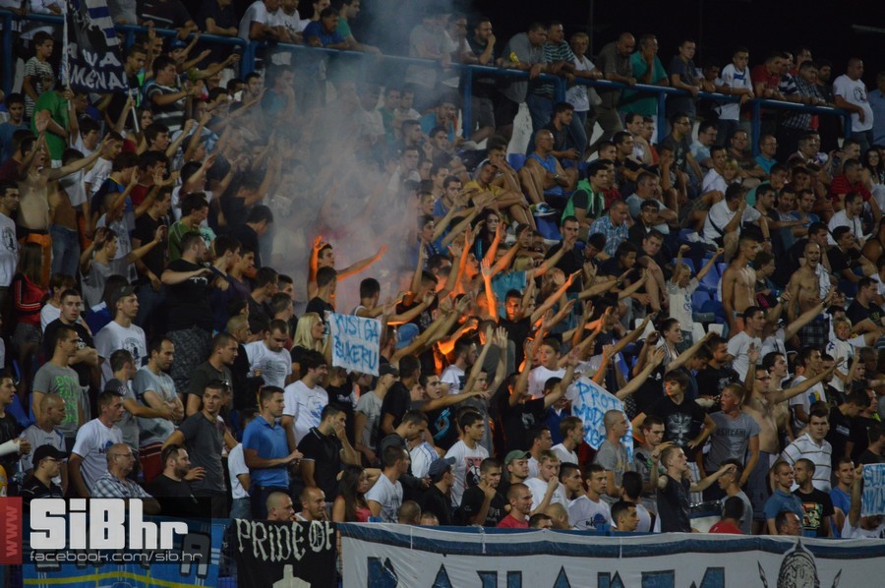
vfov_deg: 4.6
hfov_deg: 6.9
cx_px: 442
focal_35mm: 300
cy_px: 294
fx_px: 7367
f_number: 5.6
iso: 1600
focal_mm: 200
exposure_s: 1/200
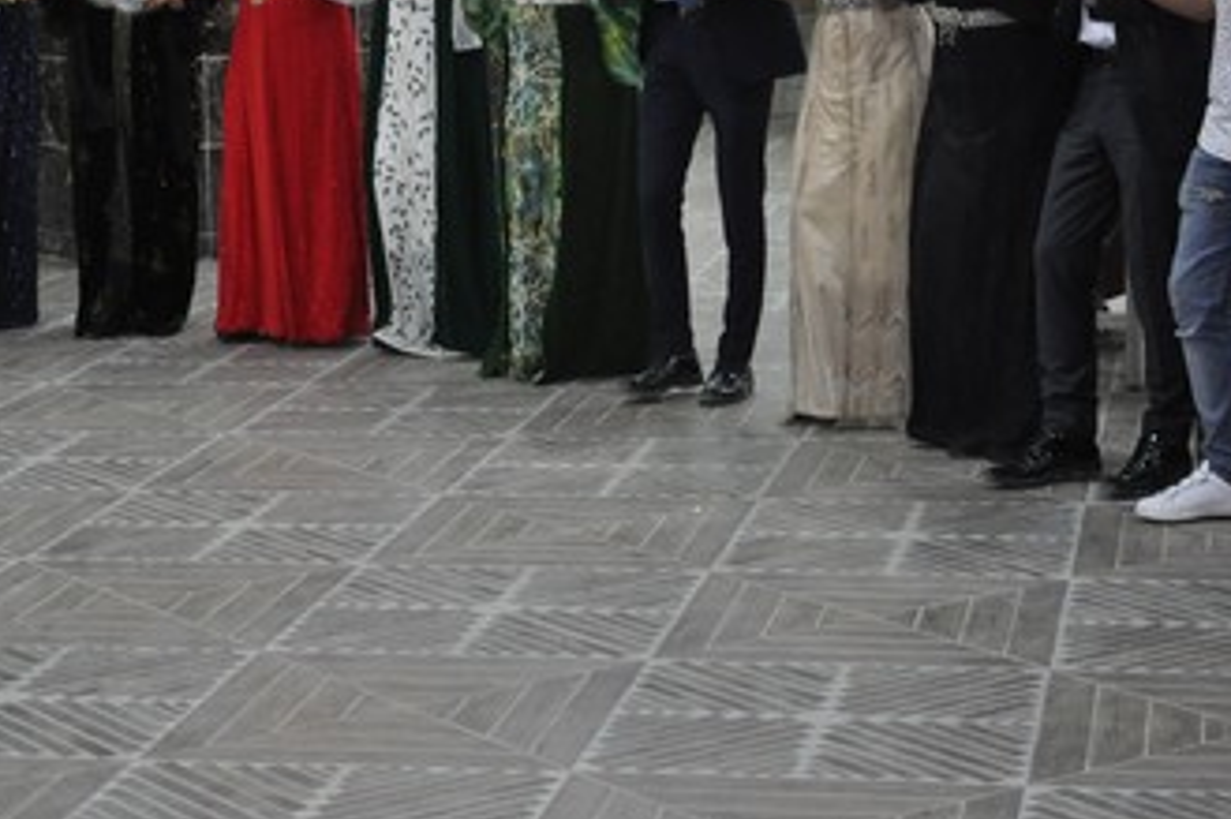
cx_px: 688
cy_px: 159
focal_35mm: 102
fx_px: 3486
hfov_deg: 20.0
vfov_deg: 13.3
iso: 1250
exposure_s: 1/60
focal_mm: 32
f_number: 4.2
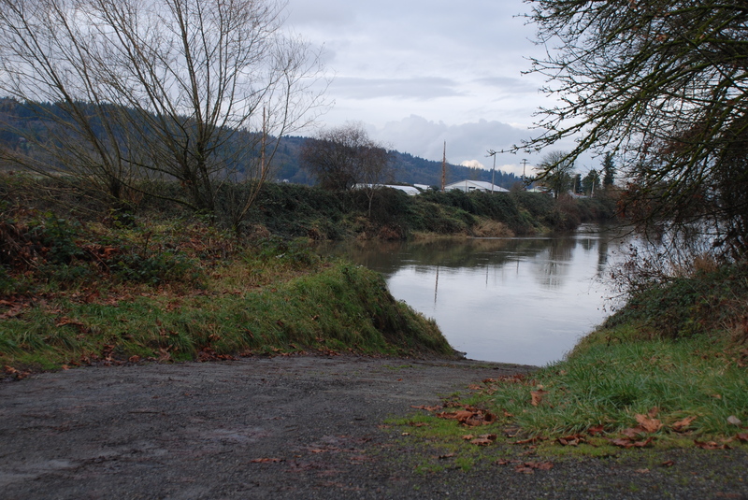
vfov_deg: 28.1
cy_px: 250
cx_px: 374
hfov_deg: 41.1
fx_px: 998
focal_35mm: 48
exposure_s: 1/160
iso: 200
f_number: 6.3
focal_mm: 32
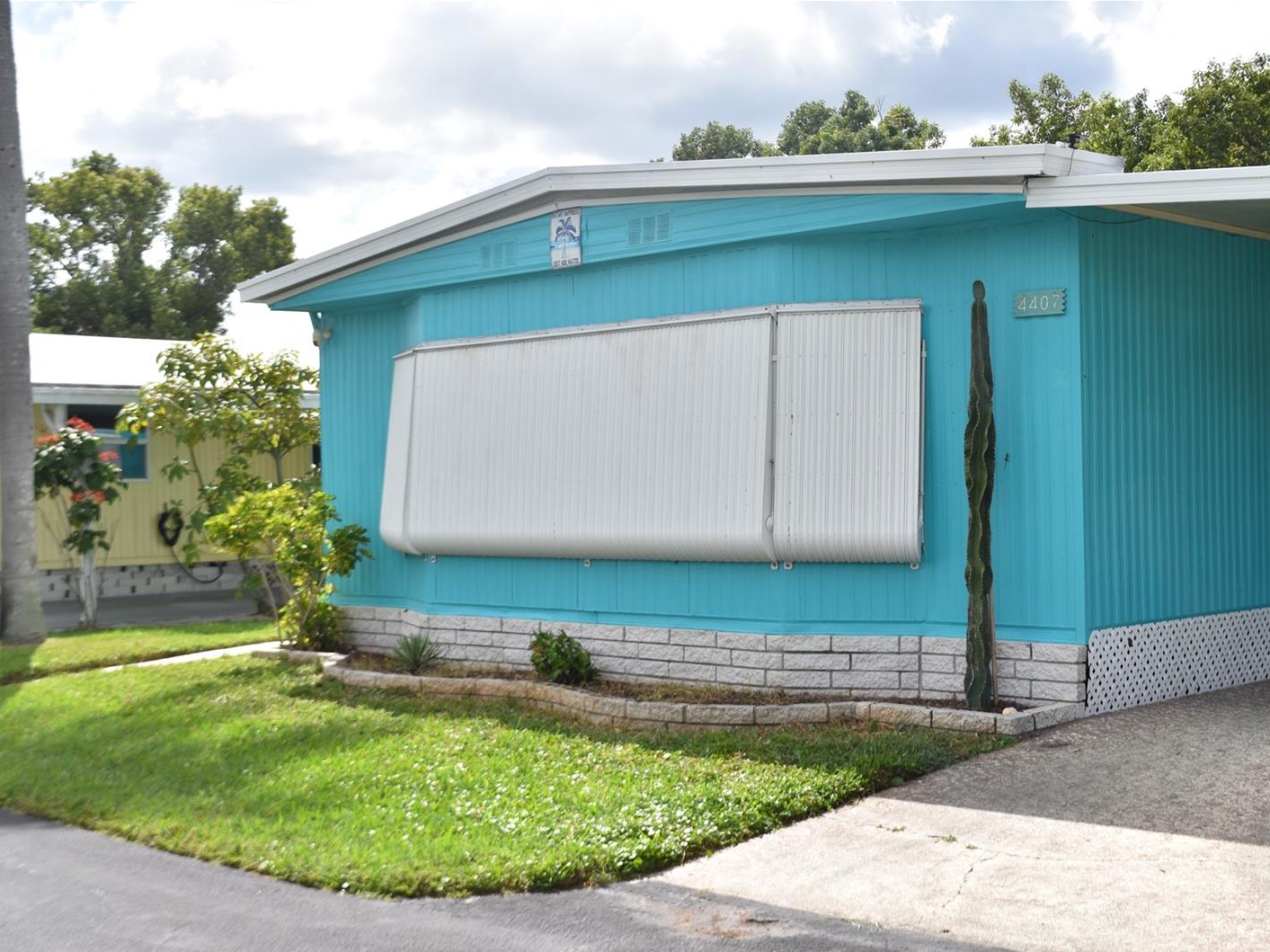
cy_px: 478
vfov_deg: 29.7
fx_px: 1797
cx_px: 689
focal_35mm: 49
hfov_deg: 38.9
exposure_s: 1/400
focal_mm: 30
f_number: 10
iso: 200
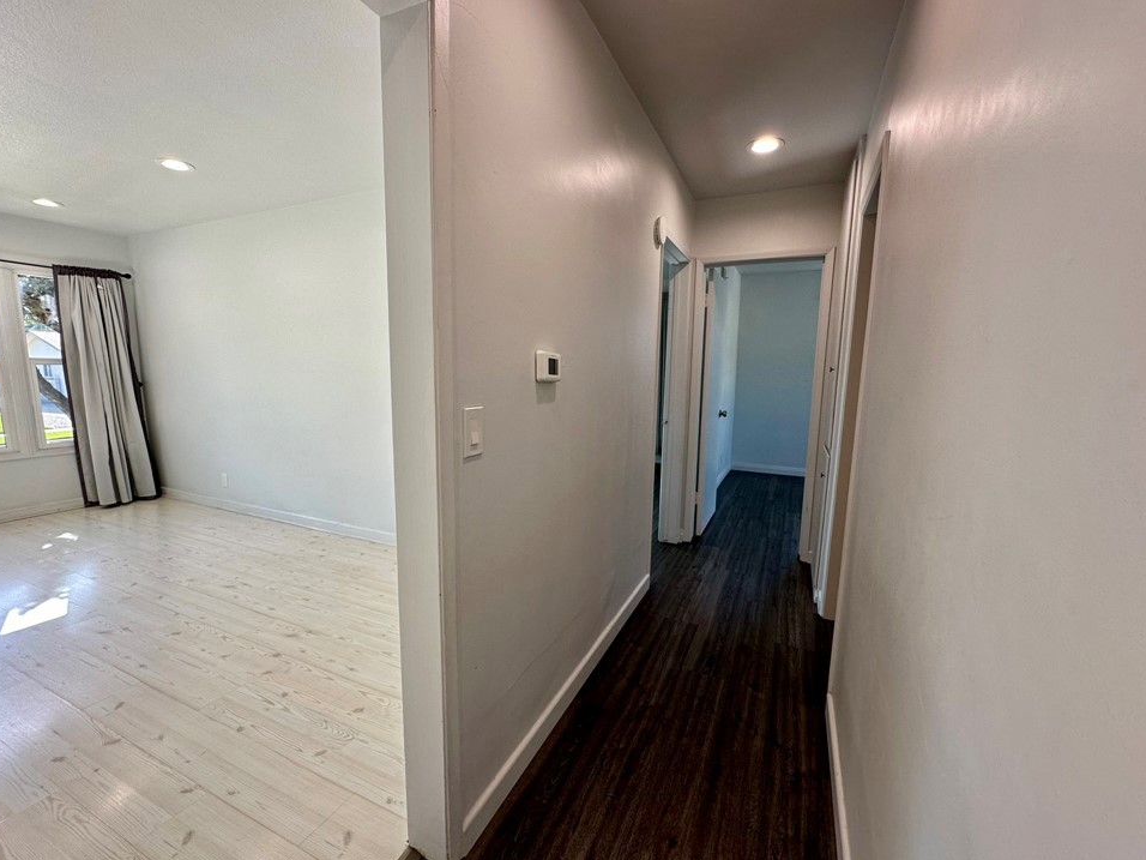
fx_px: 497
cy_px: 440
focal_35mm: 15
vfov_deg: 81.7
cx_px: 562
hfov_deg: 98.2
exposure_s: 1/120
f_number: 2.2
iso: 64
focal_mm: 2.22
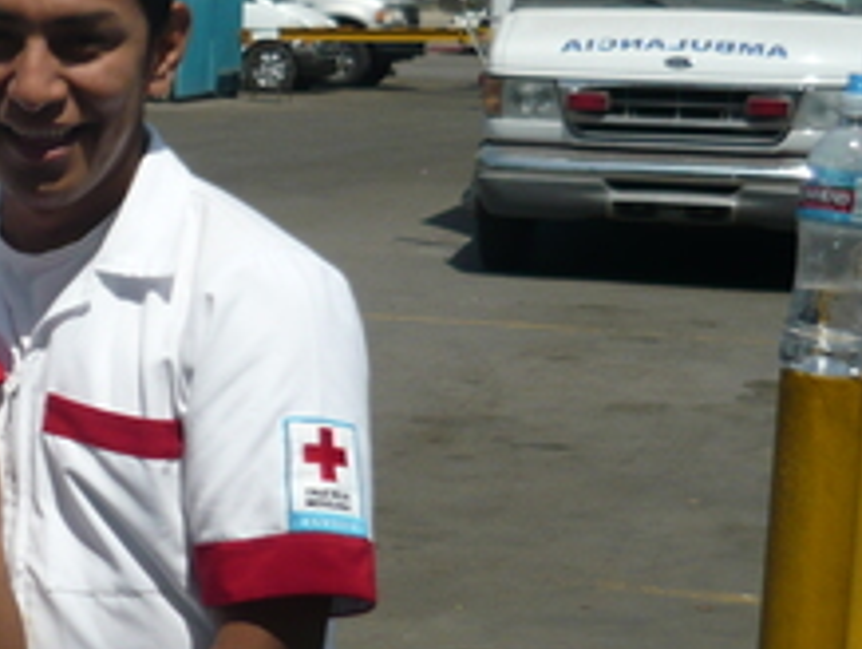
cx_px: -320
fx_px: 3216
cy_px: 257
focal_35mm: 129
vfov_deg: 11.5
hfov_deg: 14.5
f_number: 9
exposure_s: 1/250
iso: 100
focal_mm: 7.2
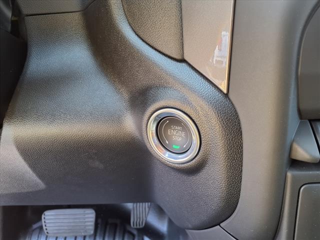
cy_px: 120
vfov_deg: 51.4
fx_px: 250
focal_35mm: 27
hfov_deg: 65.3
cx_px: 160
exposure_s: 1/40
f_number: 1.9
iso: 80
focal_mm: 3.58
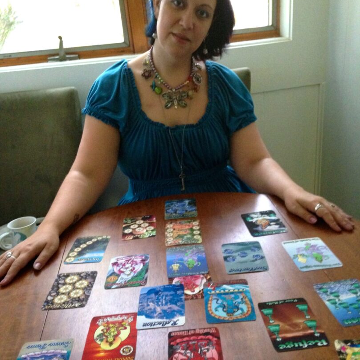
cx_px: 180
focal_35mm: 39
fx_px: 459
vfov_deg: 42.8
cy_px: 194
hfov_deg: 42.8
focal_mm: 4.12
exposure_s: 1/20
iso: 400
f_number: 2.4
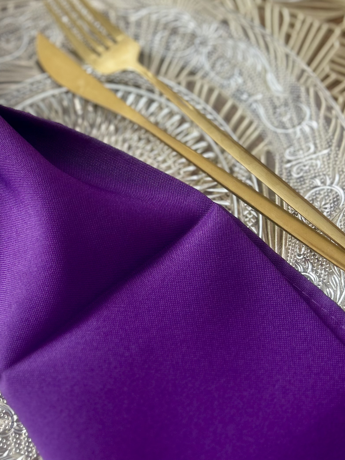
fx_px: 665
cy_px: 114
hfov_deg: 28.9
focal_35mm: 50
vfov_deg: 37.3
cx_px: 111
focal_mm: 5.7
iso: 64
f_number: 1.5
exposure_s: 1/121
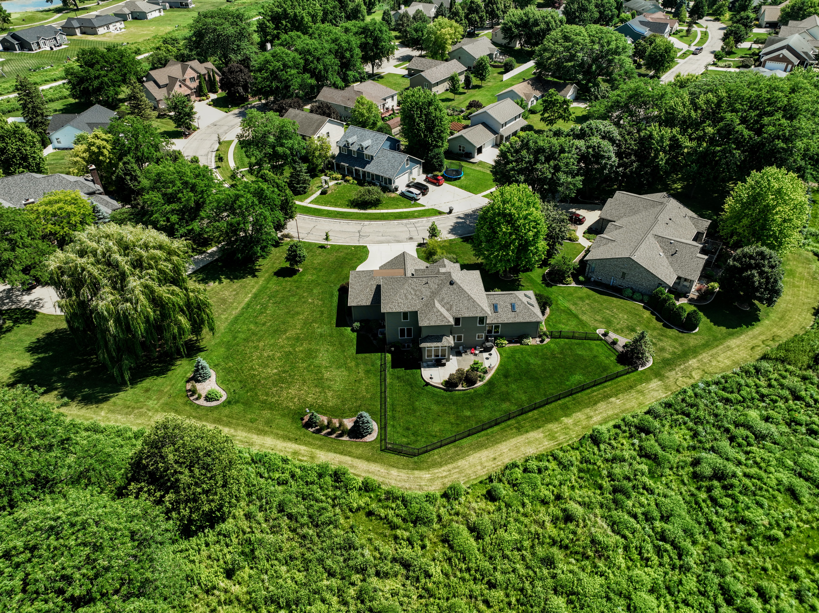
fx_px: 568
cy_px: 306
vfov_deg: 56.8
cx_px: 410
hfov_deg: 71.6
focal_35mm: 24
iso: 100
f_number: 2.8
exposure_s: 1/800
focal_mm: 12.29
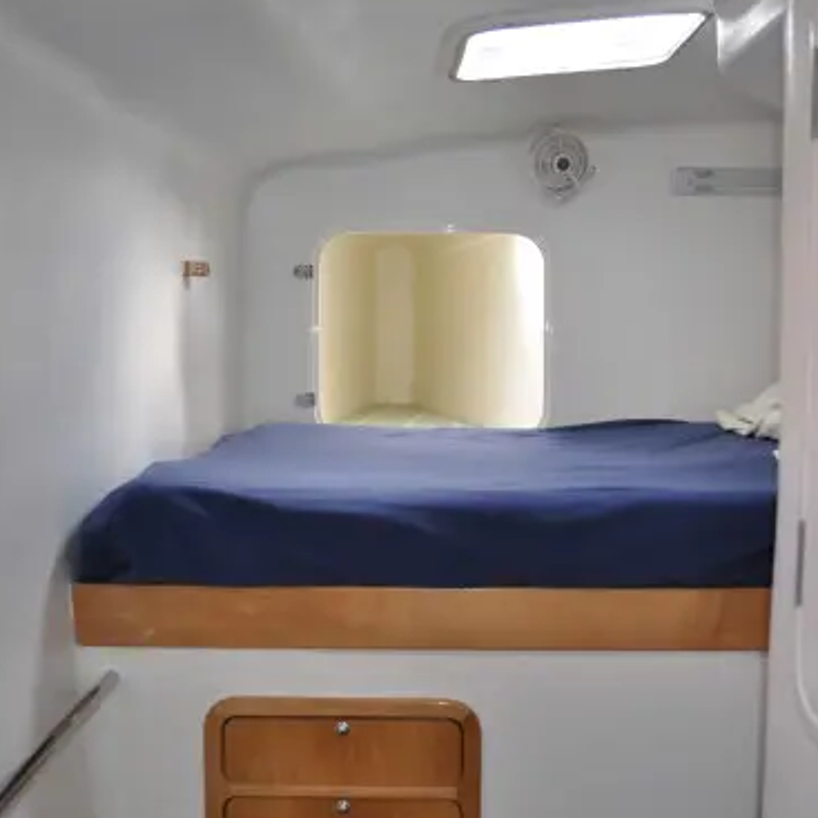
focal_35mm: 40
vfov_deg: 41.8
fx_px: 1069
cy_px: 442
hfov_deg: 41.7
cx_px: 475
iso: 720
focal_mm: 18
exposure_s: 1/125
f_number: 3.5
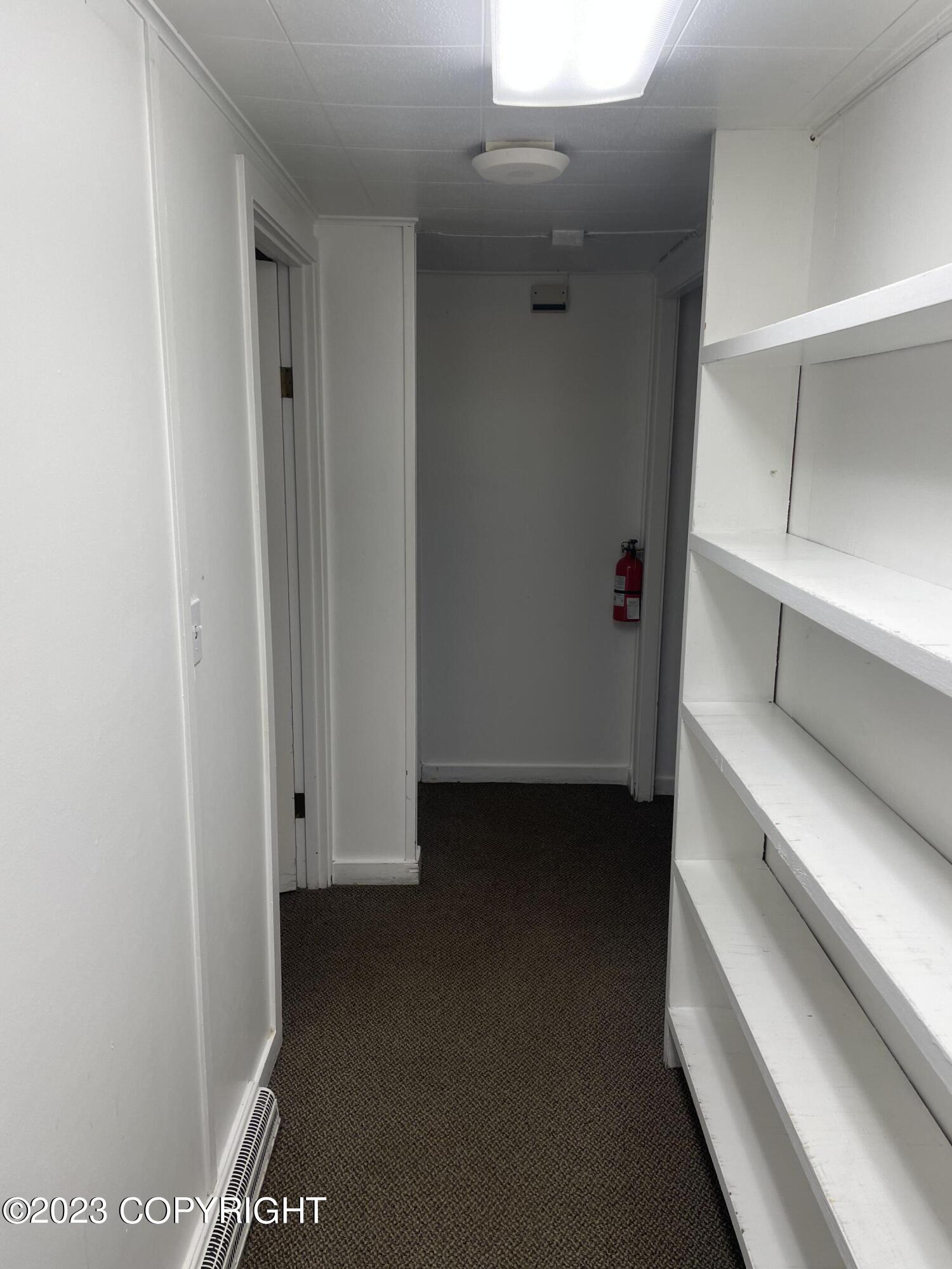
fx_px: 953
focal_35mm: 26
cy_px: 634
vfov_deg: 67.3
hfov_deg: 53.1
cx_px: 476
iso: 40
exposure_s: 1/100
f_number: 1.6
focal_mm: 4.2
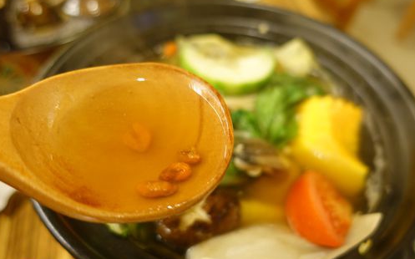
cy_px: 142
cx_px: 225
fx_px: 362
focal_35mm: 32
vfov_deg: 39.3
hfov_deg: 59.6
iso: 200
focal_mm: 8.8
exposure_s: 1/30
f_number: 1.8
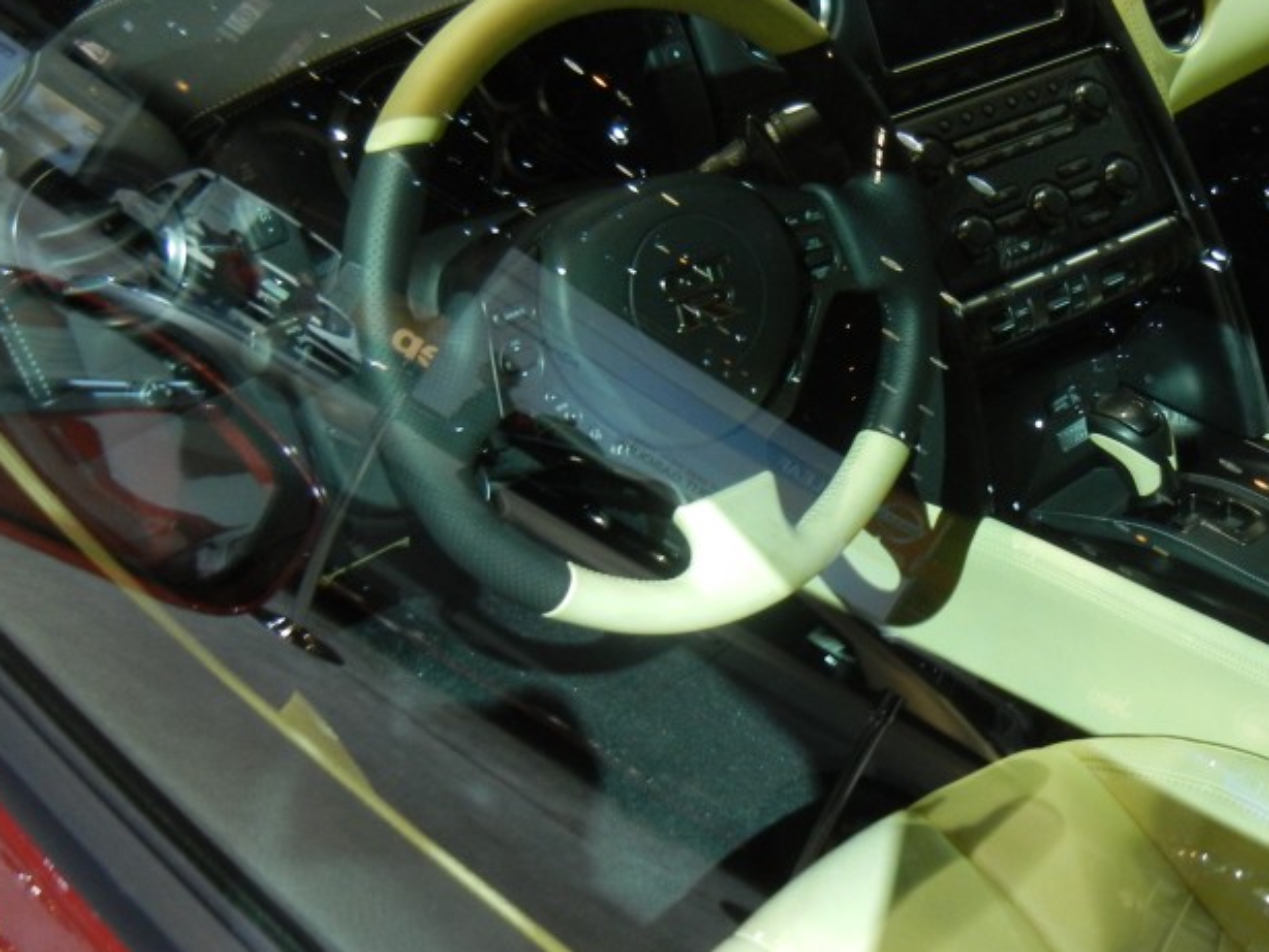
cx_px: 901
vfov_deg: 29.1
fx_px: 1834
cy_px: 471
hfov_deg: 37.5
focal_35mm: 50
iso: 400
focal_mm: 5.4
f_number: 3.5
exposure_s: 1/45
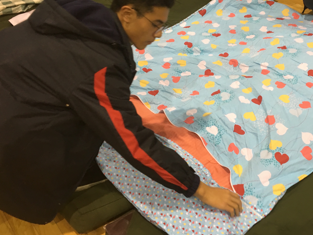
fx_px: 407
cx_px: 212
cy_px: 85
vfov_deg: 32.0
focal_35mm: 45
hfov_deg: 41.5
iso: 125
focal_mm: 4.15
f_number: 2.2
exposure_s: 1/33
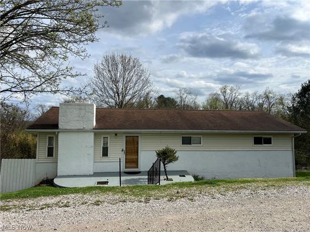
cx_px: 155
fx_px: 233
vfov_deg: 53.1
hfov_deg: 67.3
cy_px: 116
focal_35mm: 26
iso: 50
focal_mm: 5.7
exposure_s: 1/6993
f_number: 1.5
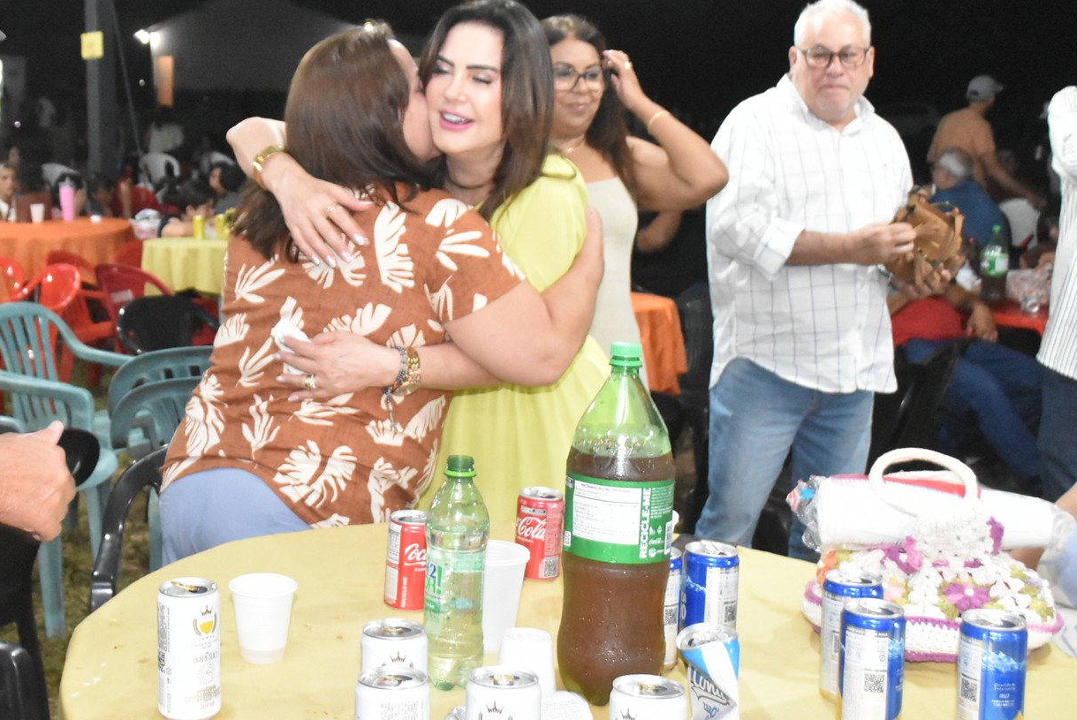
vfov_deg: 25.4
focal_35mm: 53
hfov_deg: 36.9
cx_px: 321
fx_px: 1587
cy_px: 231
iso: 8000
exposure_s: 1/80
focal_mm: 24
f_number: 5
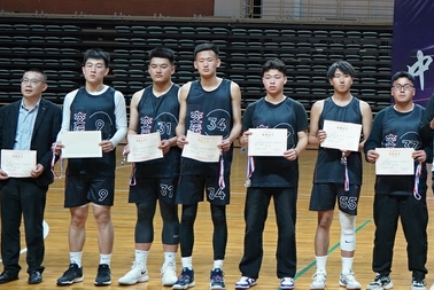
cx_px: 486
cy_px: 38
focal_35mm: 82
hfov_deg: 23.2
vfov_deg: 16.5
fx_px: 990
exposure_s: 1/160
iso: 1600
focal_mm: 31
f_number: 3.2
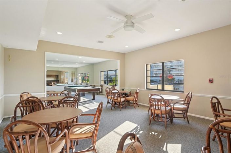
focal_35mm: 18
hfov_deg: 88.5
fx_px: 119
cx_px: 116
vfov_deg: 65.8
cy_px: 76
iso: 400
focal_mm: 18.5
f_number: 8
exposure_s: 1/125
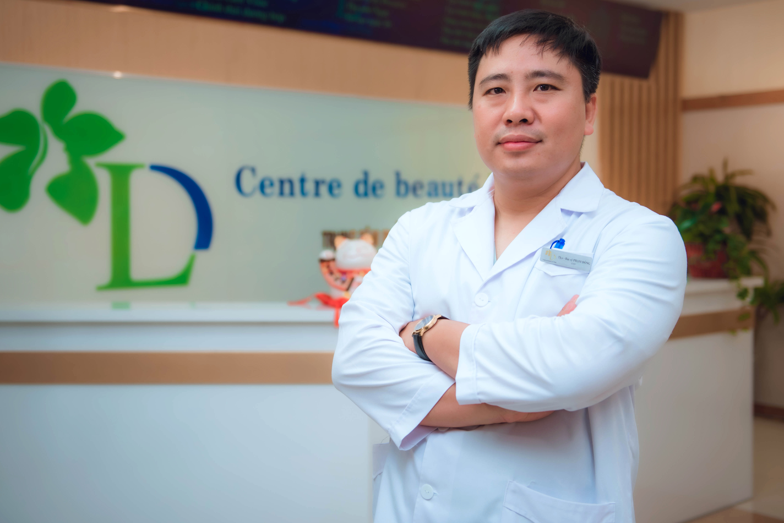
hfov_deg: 41.9
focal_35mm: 47
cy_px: 245
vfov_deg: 28.7
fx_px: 1024
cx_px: 375
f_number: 2.8
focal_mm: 40
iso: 200
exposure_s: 1/160
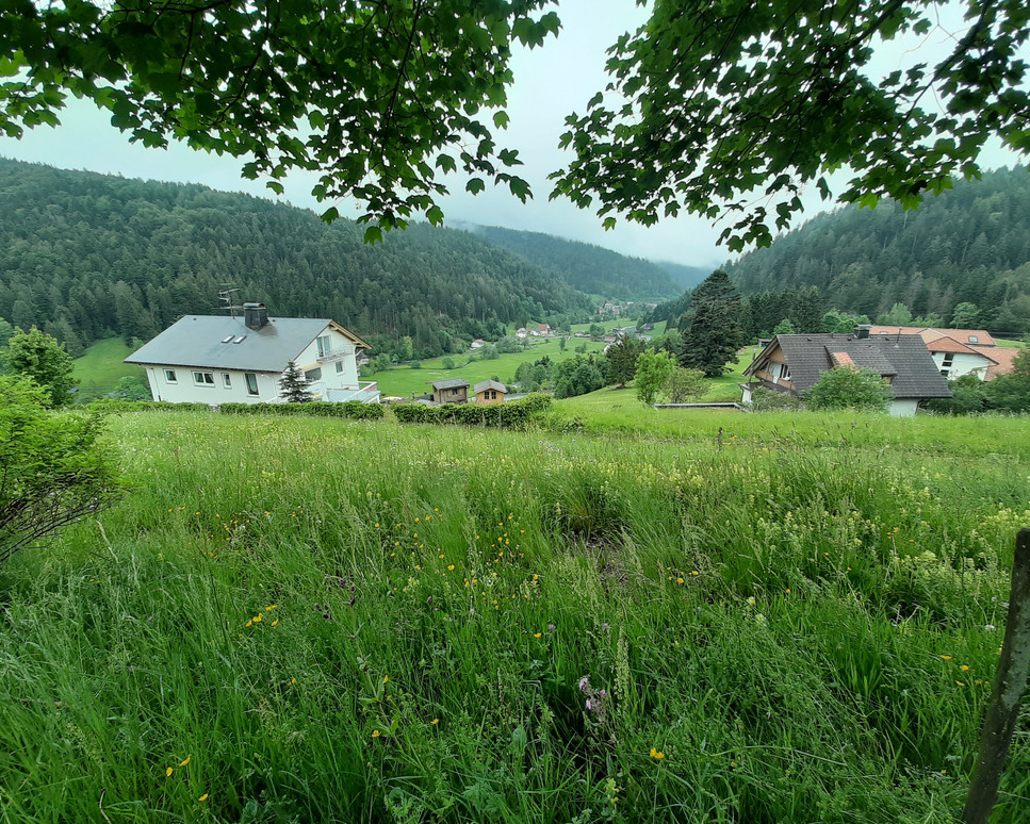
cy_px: 417
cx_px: 515
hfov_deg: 100.7
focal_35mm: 14
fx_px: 427
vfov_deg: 88.0
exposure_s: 1/124
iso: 40
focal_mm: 1.42
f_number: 2.2
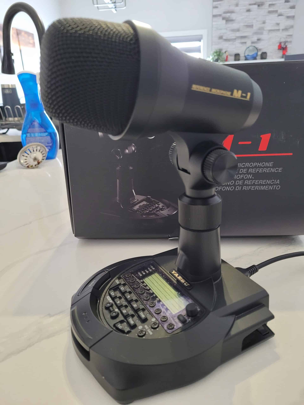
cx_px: 152
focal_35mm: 26
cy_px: 202
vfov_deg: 67.3
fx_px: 304
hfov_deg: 53.1
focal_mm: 5.4
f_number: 1.8
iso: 320
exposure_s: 1/40
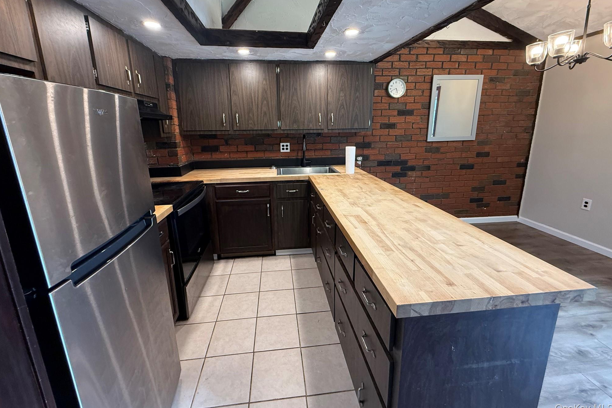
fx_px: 255
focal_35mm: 15
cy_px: 179
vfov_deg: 77.0
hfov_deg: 100.4
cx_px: 302
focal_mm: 2.22
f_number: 2.2
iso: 250
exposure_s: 1/60
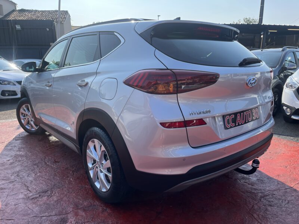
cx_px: 150
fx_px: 225
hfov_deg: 67.3
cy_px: 112
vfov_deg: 53.1
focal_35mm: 26
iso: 50
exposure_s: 1/1580
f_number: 1.6
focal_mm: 5.1
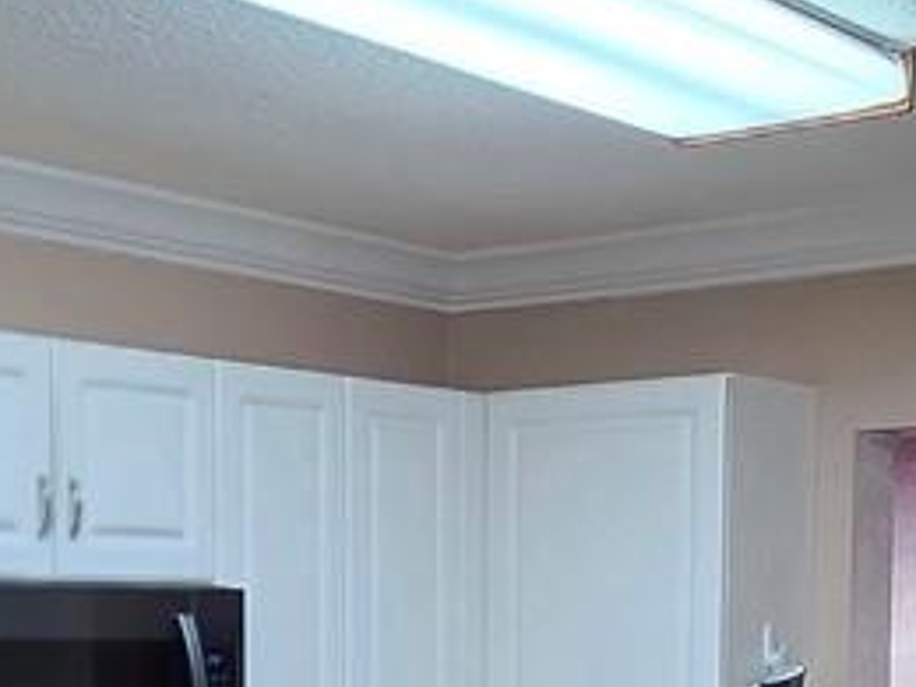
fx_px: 2117
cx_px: 296
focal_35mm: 80
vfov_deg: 17.3
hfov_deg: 24.3
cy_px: 884
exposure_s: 1/60.2
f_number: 2.2
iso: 100
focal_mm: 2.2
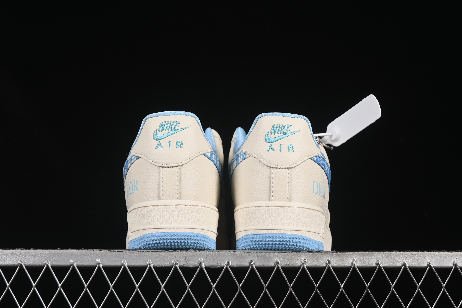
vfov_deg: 18.2
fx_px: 962
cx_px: 231
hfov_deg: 27.0
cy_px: 154
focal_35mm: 75
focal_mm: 50
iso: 160
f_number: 8
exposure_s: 1/80
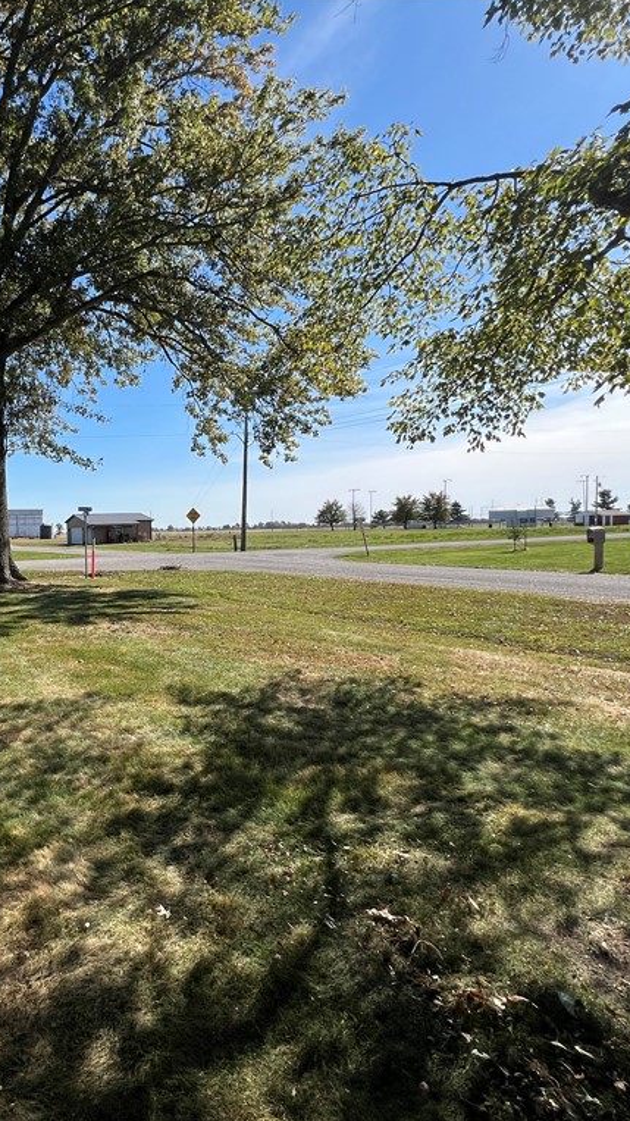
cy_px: 560
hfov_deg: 52.4
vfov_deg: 89.6
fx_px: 564
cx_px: 81
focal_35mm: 19
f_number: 1.8
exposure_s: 1/1553
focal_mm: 1.57
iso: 32
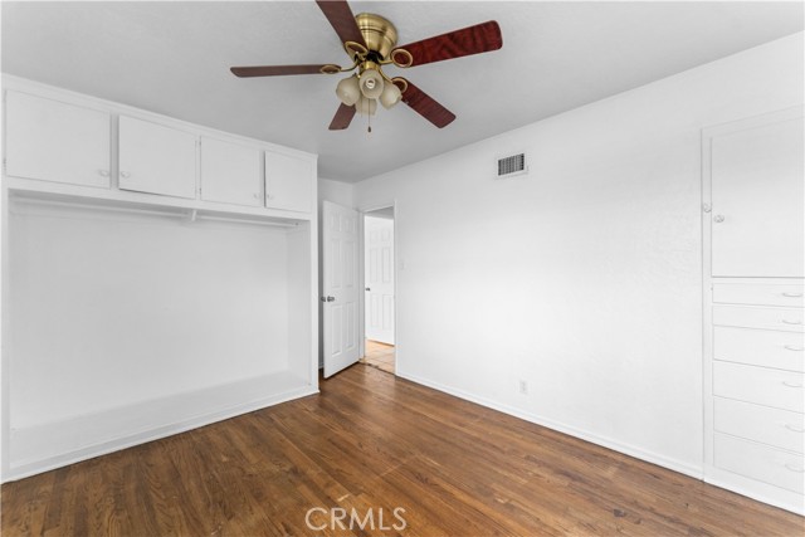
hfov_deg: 104.2
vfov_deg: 81.2
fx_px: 313
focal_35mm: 14
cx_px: 402
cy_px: 268
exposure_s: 1/1.67
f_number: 5
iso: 2000
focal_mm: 14
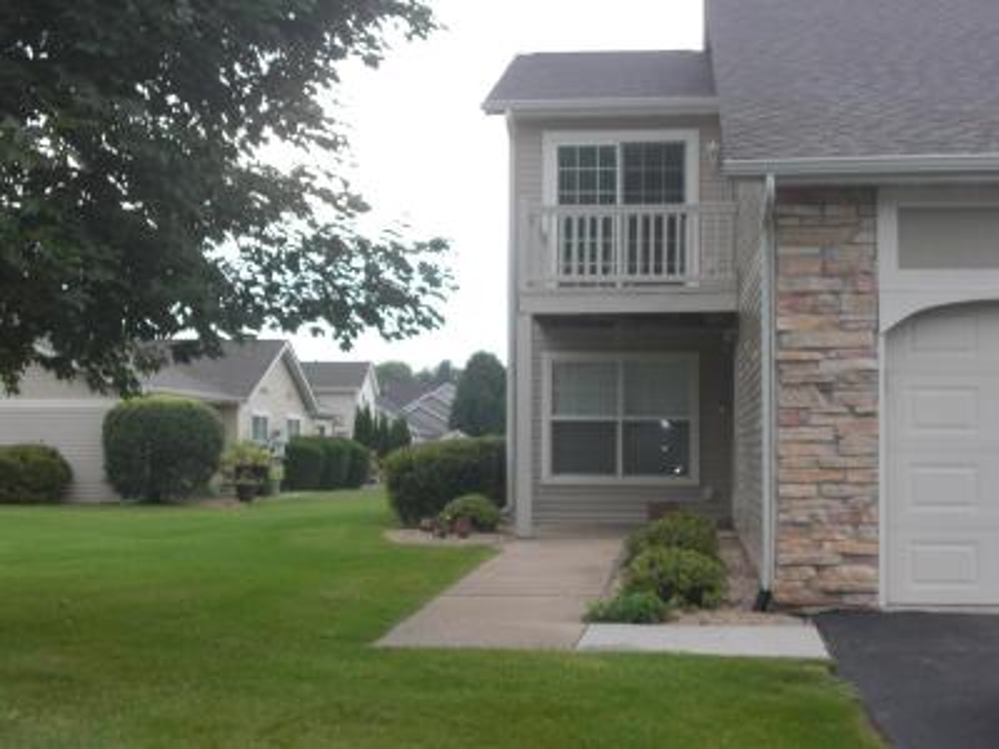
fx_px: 1501
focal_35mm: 52
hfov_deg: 36.8
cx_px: 500
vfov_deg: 28.0
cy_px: 374
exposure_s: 1/100
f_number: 3.4
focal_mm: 9.1
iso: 50
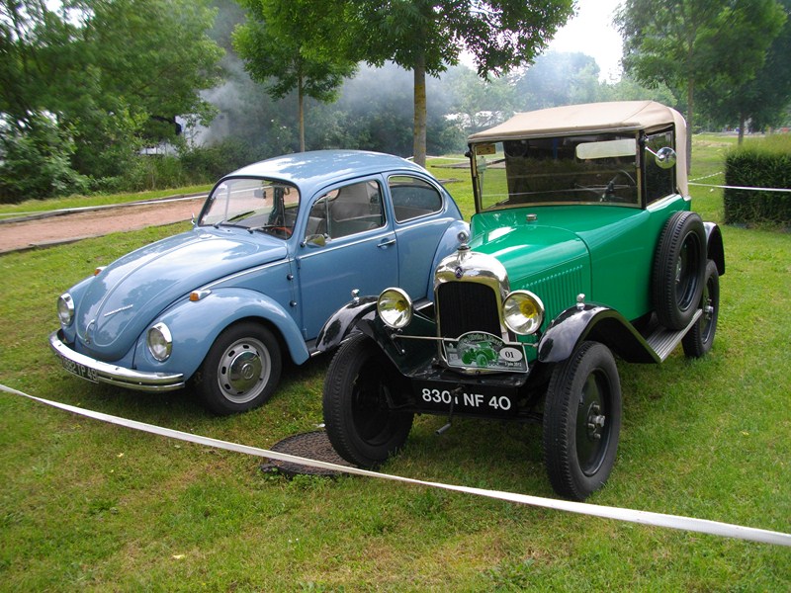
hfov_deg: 56.8
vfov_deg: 44.2
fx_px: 731
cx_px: 396
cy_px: 296
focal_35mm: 32
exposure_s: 1/500
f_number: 2.9
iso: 100
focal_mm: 5.7
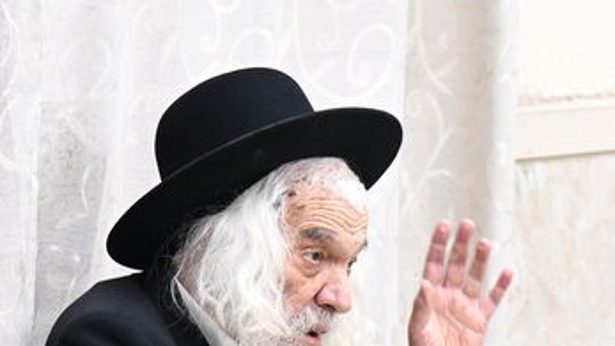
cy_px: 512
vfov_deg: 2.4
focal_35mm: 507
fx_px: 8266
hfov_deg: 4.3
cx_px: 491
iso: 1000
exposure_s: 1/200
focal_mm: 120
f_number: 2.8
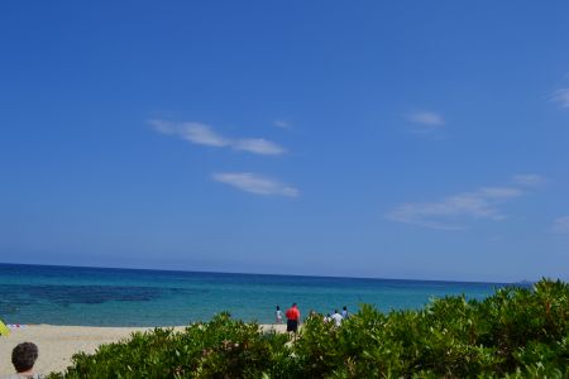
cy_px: 190
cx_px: 284
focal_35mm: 39
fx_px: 616
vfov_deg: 34.2
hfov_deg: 49.6
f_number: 11
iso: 160
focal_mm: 26
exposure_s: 1/500
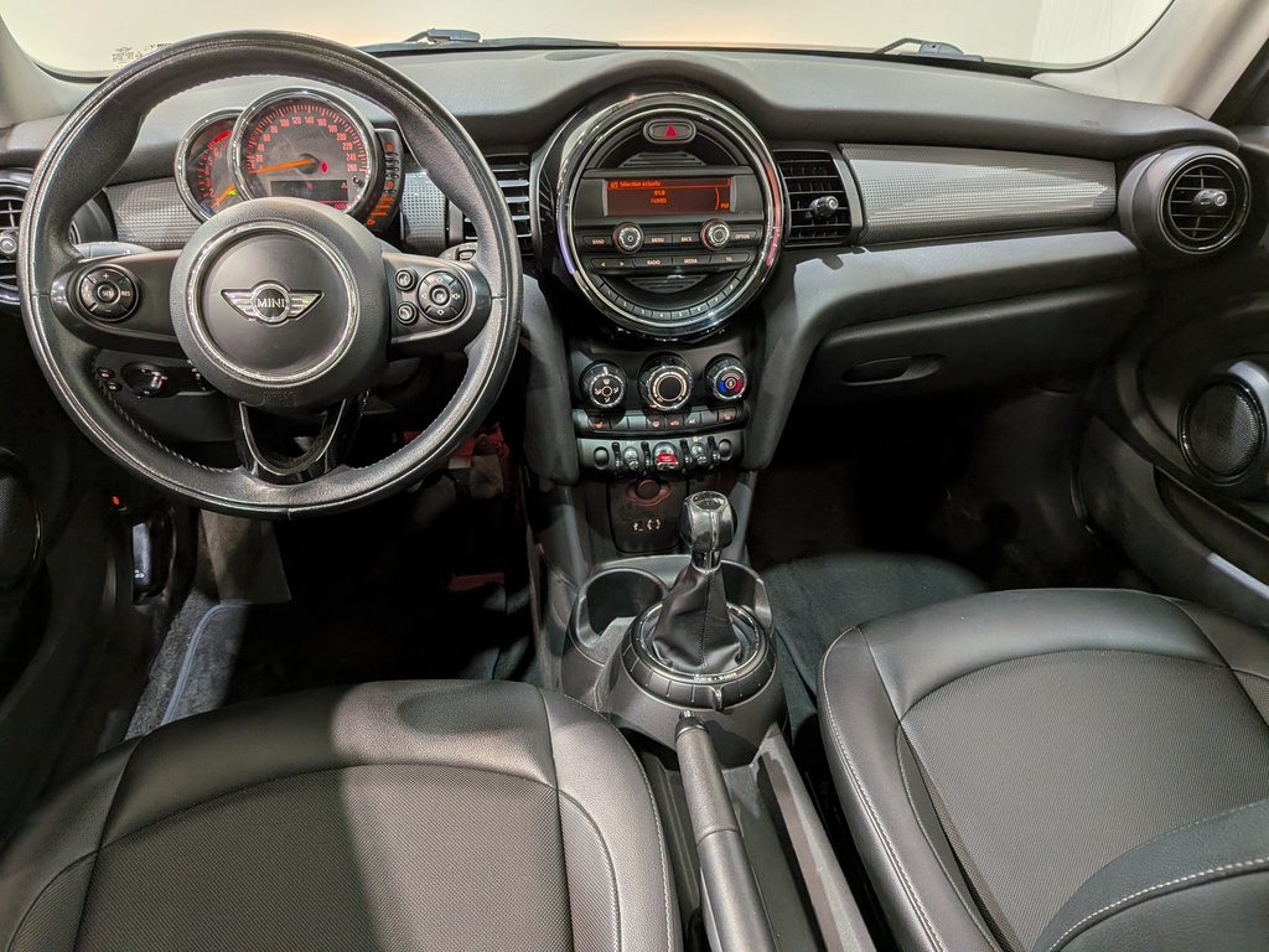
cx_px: 634
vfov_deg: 56.8
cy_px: 476
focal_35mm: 24
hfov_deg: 71.6
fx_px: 880
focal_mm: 4.53
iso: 37
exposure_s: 1/120
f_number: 1.7
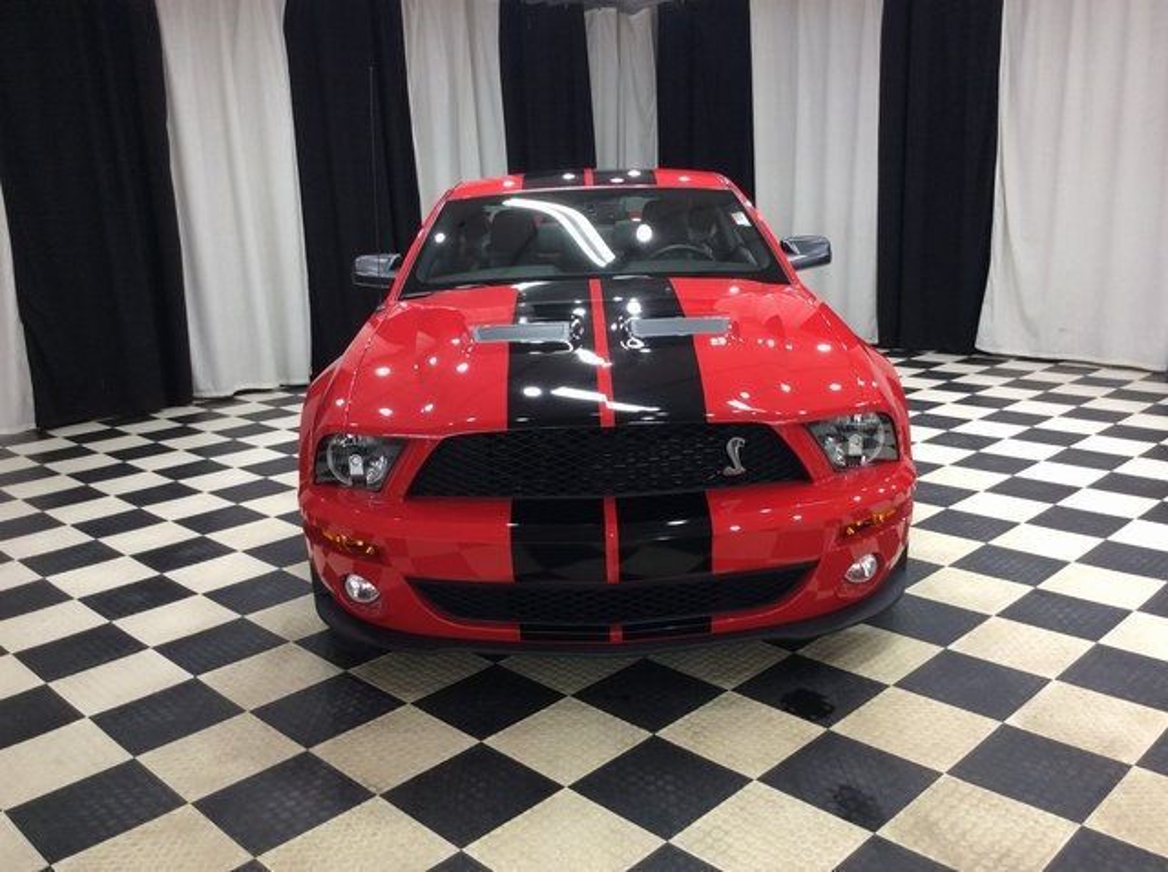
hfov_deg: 56.9
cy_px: 436
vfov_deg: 44.1
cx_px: 584
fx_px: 1078
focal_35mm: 32
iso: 64
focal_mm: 3.3
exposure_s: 1/25
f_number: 2.4
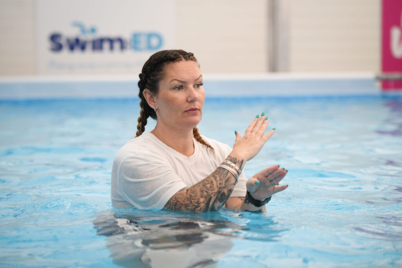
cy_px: 134
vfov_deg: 13.4
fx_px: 1139
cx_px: 201
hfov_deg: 20.0
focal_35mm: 102
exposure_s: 1/500
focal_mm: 102
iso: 200
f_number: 2.8
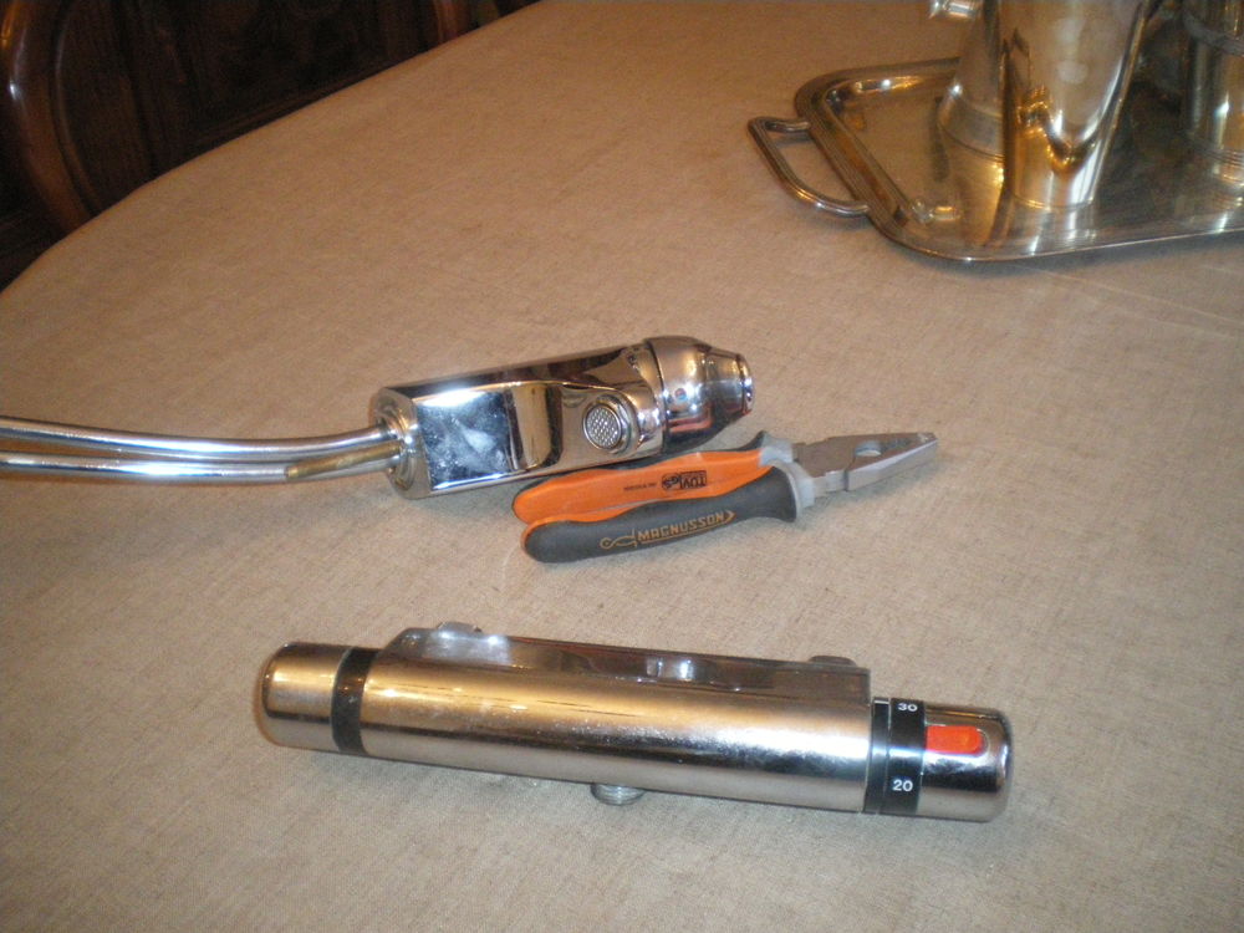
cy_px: 466
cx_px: 622
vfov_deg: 39.7
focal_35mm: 36
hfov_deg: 51.4
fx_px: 1294
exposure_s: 1/50
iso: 640
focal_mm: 6.3
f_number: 3.1
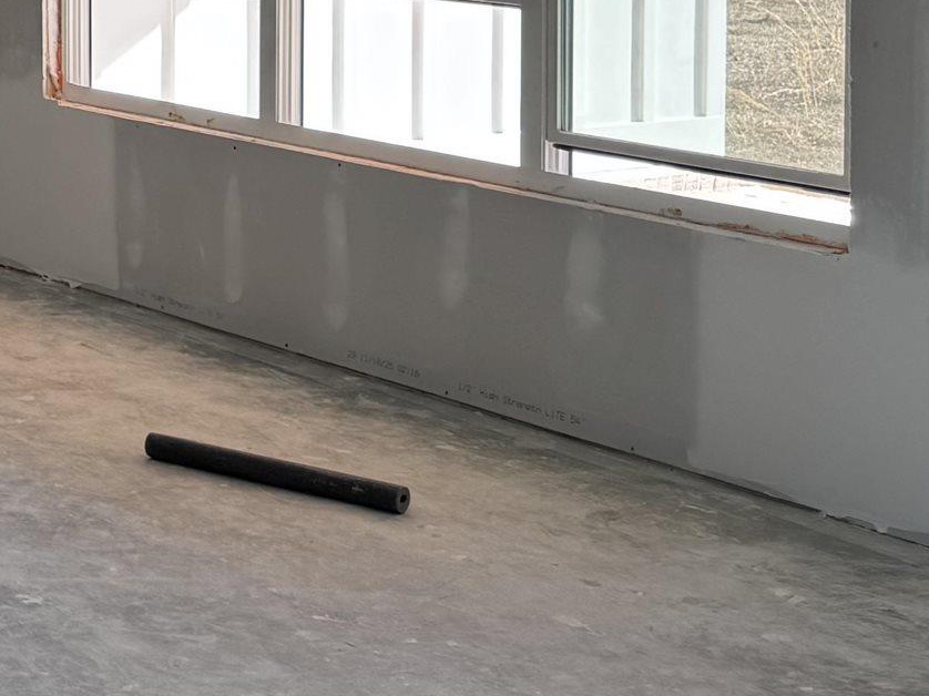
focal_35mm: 88
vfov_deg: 16.0
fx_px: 2361
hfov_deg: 19.1
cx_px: -532
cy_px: -182
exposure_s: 1/271
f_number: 1.78
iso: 80
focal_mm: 6.76
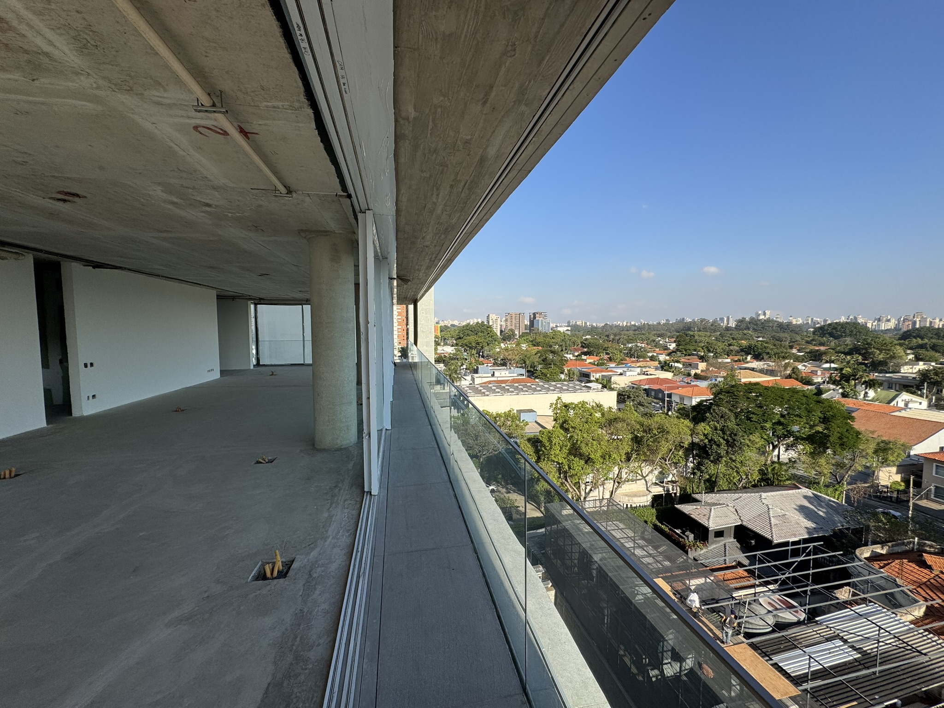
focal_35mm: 14
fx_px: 382
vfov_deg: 85.7
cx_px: 472
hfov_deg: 102.1
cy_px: 354
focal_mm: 2.22
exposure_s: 1/1567
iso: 50
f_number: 2.2
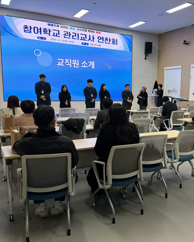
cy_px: 121
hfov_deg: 42.0
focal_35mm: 34
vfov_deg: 52.8
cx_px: 146
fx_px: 244
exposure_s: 1/120
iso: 80
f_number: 1.6
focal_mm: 5.96
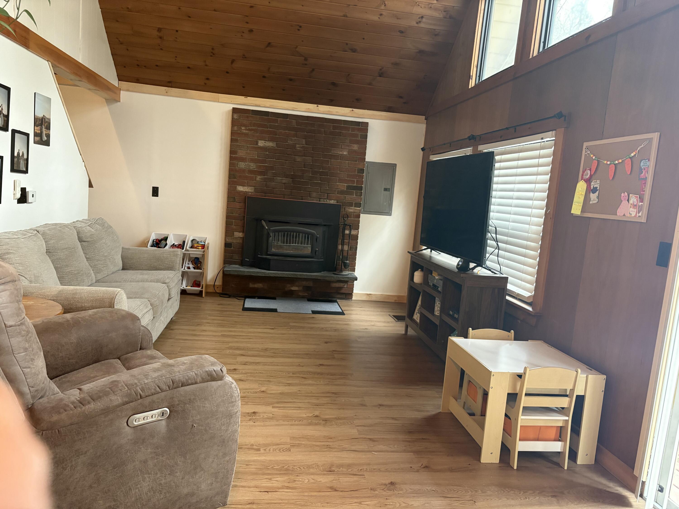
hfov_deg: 67.3
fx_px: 510
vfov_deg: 53.1
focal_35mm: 26
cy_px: 254
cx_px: 340
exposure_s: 1/60
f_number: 1.6
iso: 400
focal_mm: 5.96
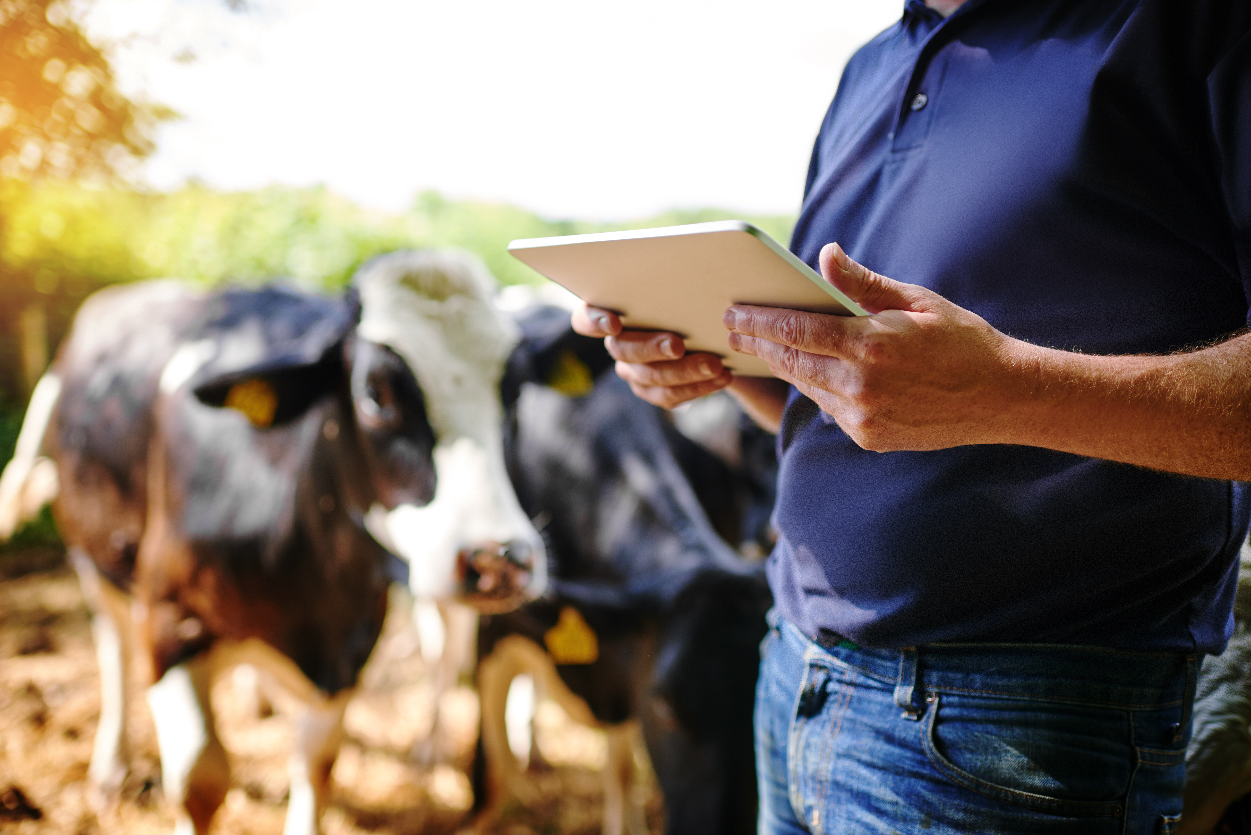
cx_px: 626
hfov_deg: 54.4
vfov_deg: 37.9
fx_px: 1217
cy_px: 418
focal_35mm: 35
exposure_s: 1/800
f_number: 2.2
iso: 250
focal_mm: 35
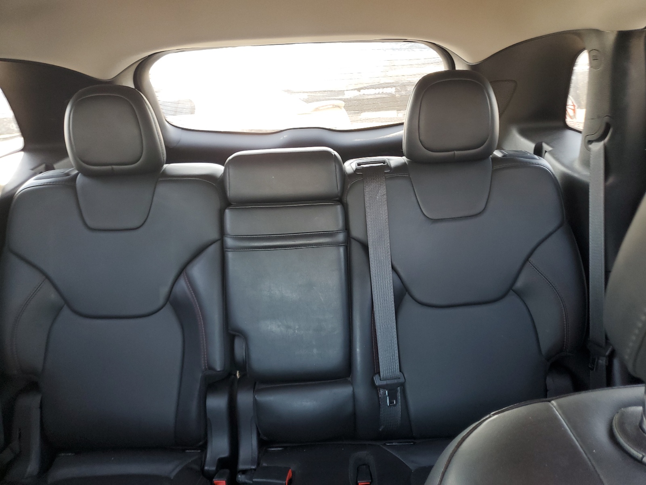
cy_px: 242
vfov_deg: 53.1
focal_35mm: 26
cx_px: 323
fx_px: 485
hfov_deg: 67.3
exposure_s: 1/60.2
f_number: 1.5
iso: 76
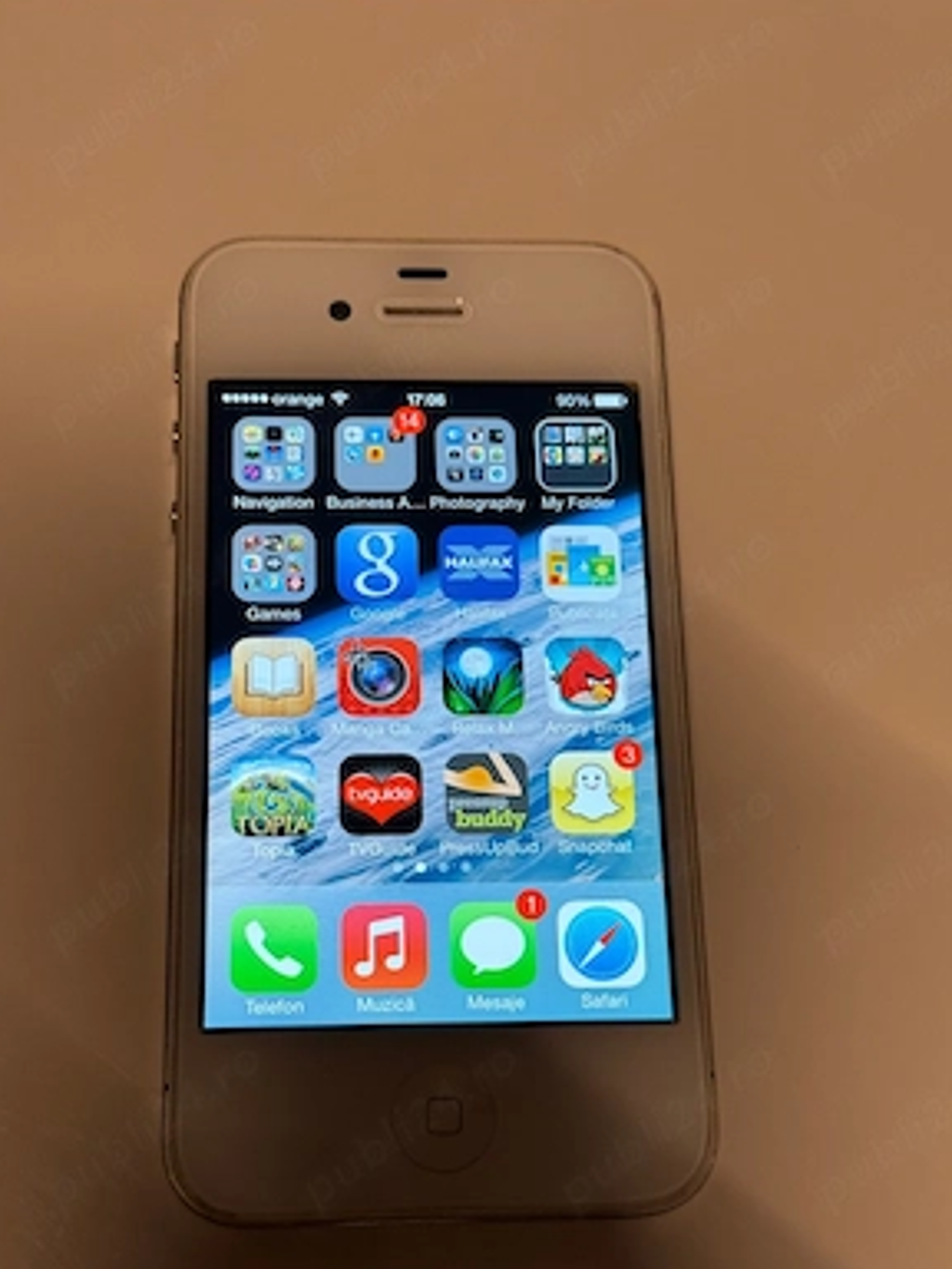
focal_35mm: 50
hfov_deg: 29.1
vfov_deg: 38.2
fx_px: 1833
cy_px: 651
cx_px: 476
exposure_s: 1/100
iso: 80
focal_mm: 6.76
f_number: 1.78
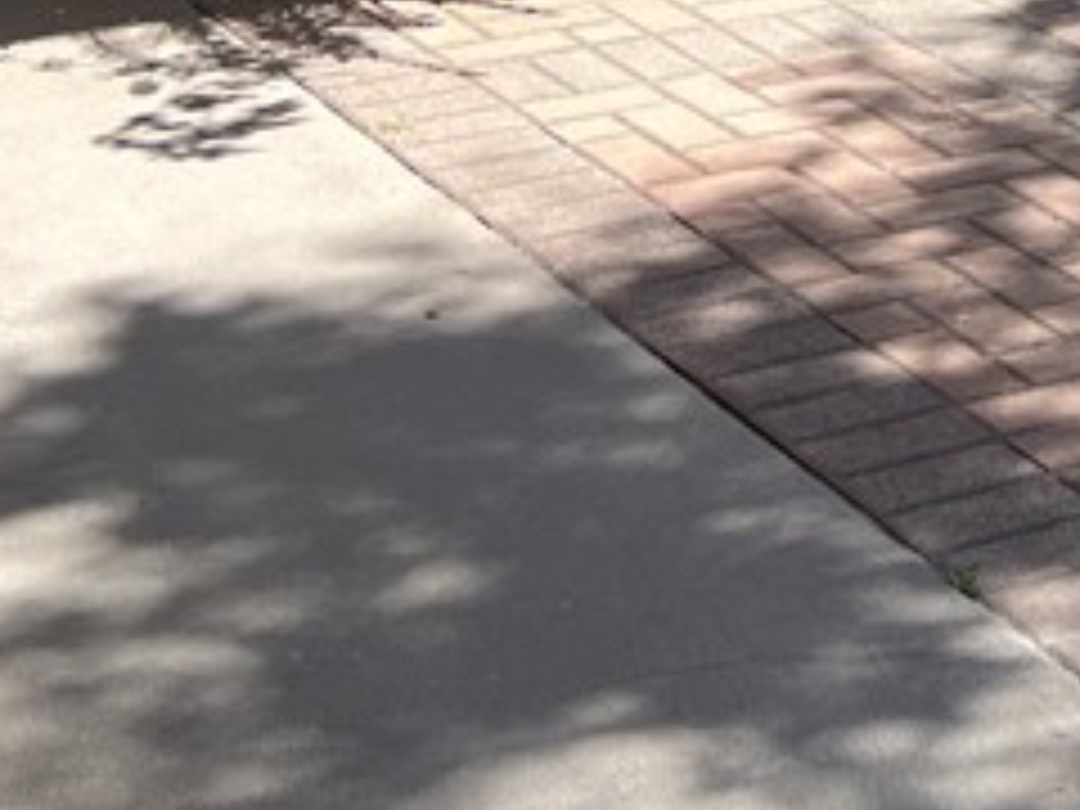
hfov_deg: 17.3
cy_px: -616
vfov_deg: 12.3
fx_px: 3463
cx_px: 1116
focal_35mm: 111
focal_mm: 5.7
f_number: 1.5
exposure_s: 1/924
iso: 50
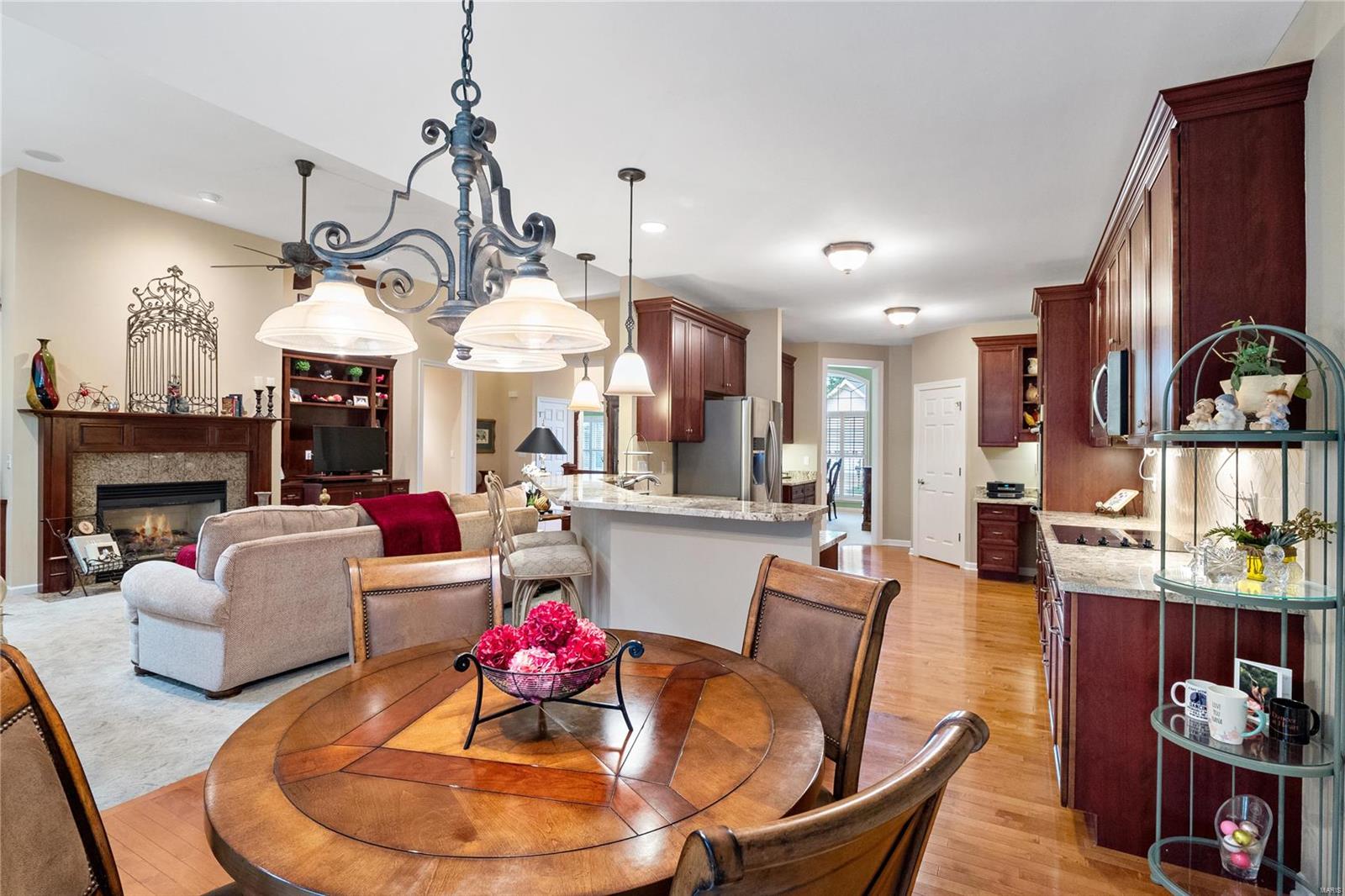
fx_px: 598
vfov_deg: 73.7
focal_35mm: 16
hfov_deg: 96.7
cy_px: 448
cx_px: 672
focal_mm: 8
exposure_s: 1/8
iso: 400
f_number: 6.3
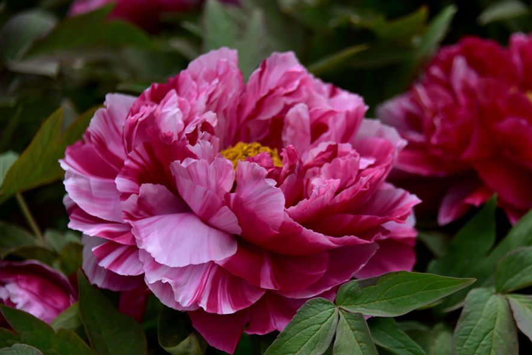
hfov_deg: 10.5
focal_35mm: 195
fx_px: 2882
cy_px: 190
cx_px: 301
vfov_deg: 7.0
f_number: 5.6
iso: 800
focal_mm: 170
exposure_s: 1/4000
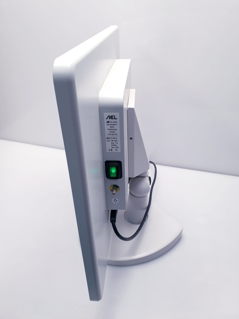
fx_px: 239
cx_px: 120
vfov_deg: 67.3
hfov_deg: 53.1
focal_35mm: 26
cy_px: 160
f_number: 2.4
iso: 64
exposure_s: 1/50
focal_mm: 4.3
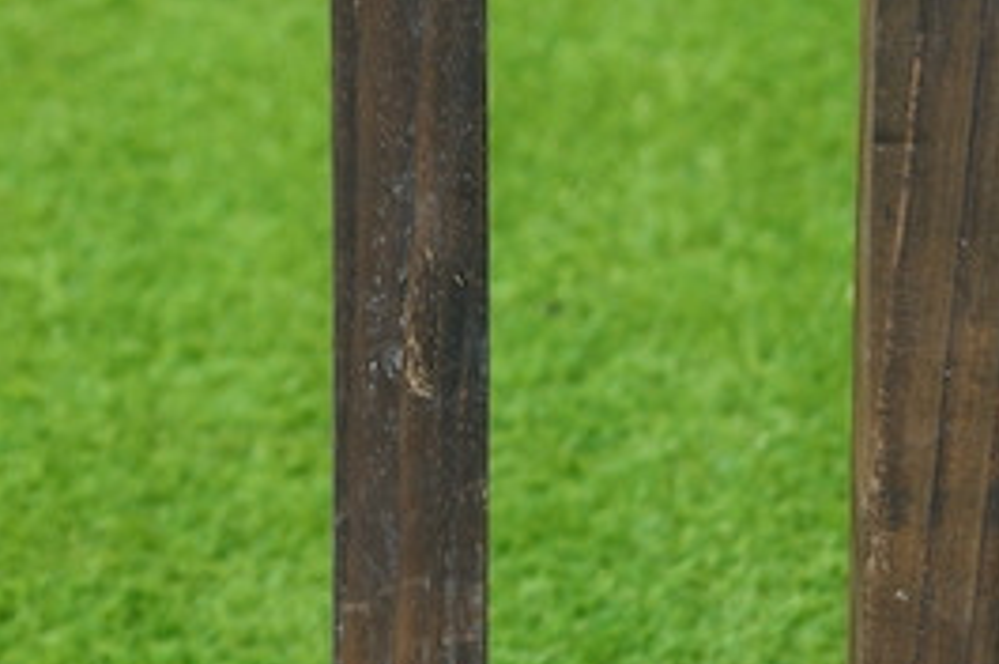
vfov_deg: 4.5
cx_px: -611
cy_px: -109
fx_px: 8481
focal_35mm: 306
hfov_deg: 6.6
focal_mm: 90
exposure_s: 1/160
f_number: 4
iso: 250
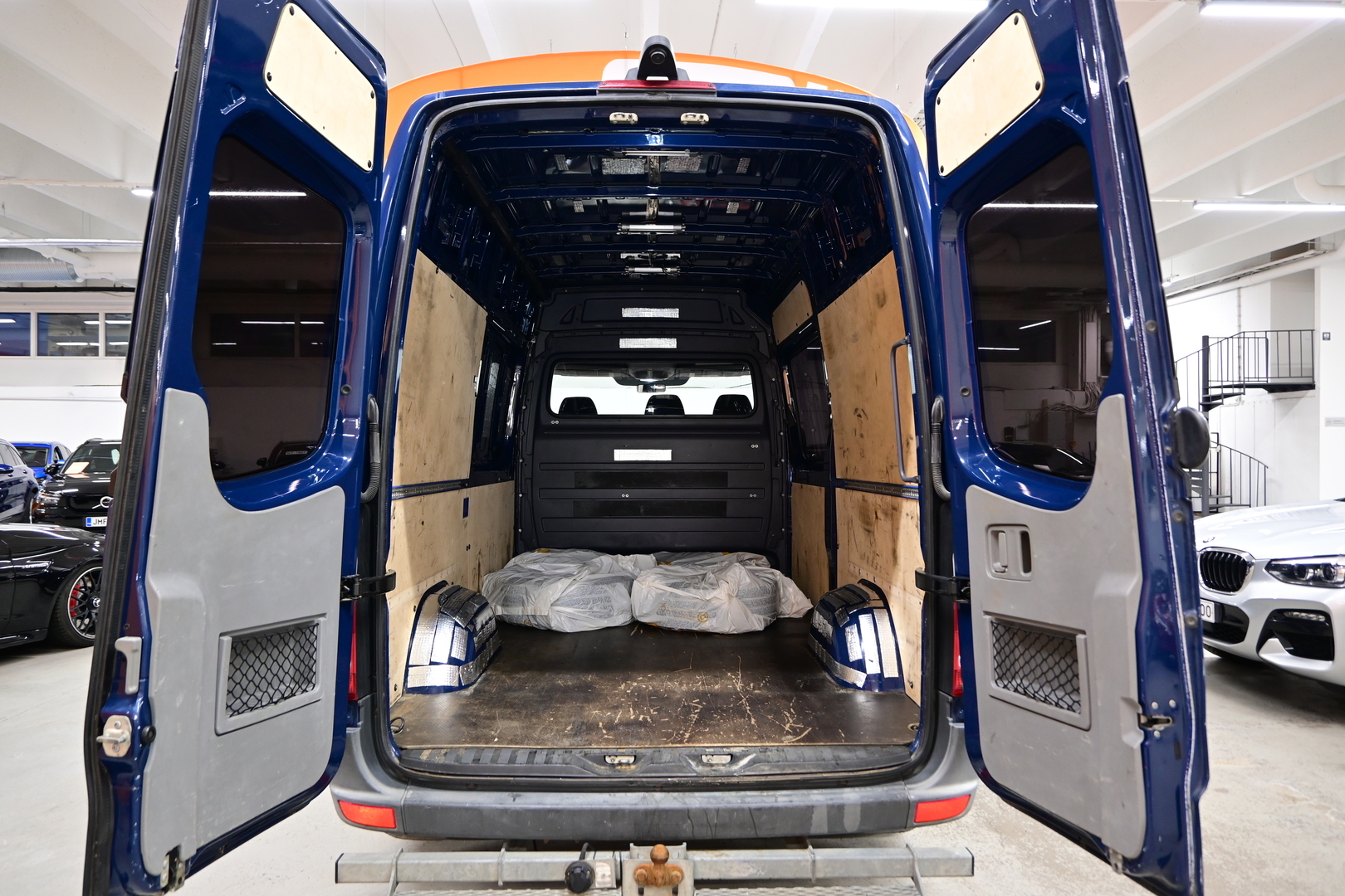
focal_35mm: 24
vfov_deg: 53.1
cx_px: 672
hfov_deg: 73.7
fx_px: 897
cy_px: 448
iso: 560
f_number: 3.5
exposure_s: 1/25
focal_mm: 16
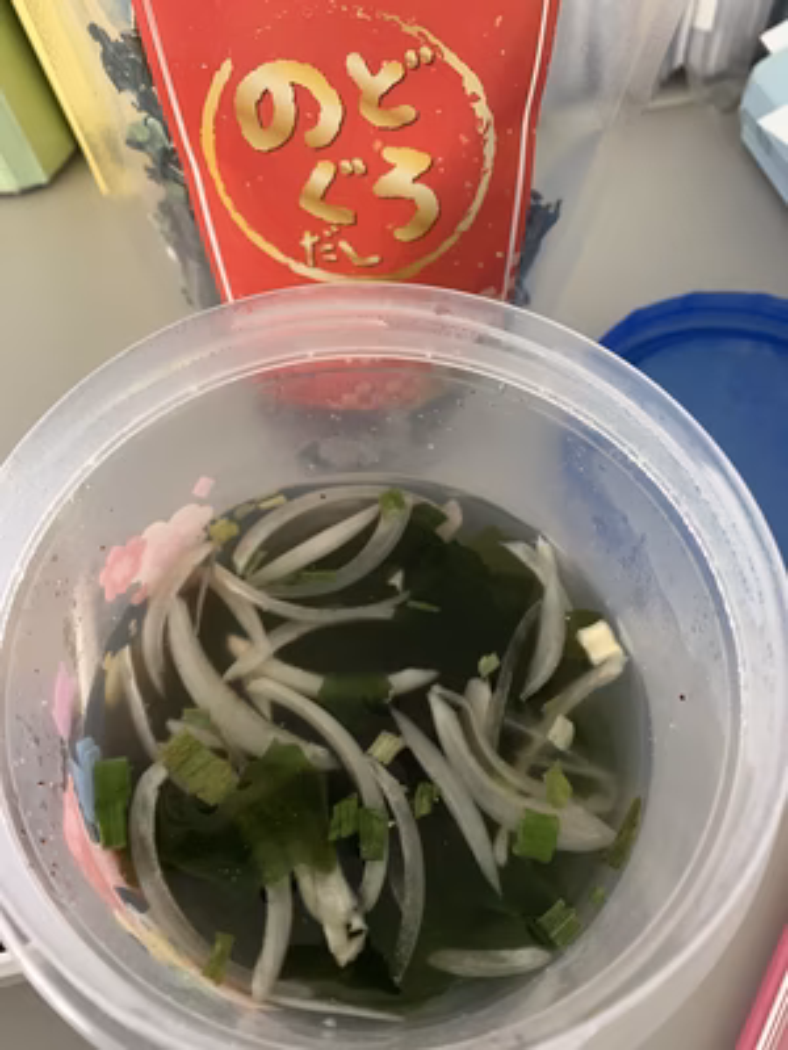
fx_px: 789
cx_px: 394
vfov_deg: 67.3
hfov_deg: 53.1
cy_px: 525
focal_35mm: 26
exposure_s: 1/15
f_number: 1.8
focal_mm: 4.25
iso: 800
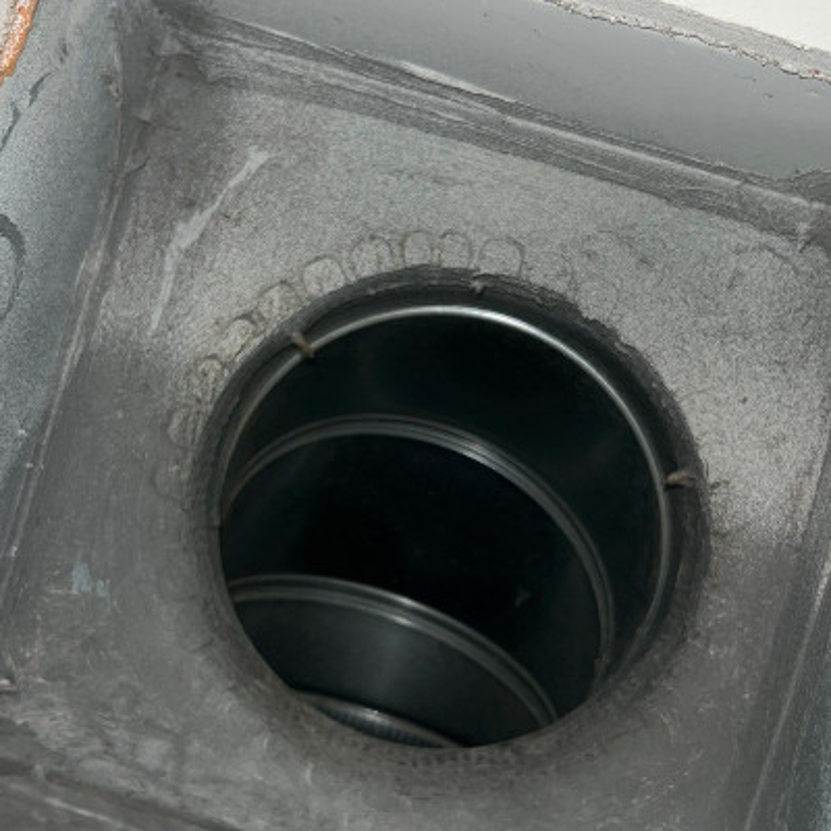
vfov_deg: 27.7
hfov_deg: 27.7
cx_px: 417
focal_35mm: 62
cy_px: 457
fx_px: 1684
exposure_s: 1/1089
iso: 16
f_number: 2.4
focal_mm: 6
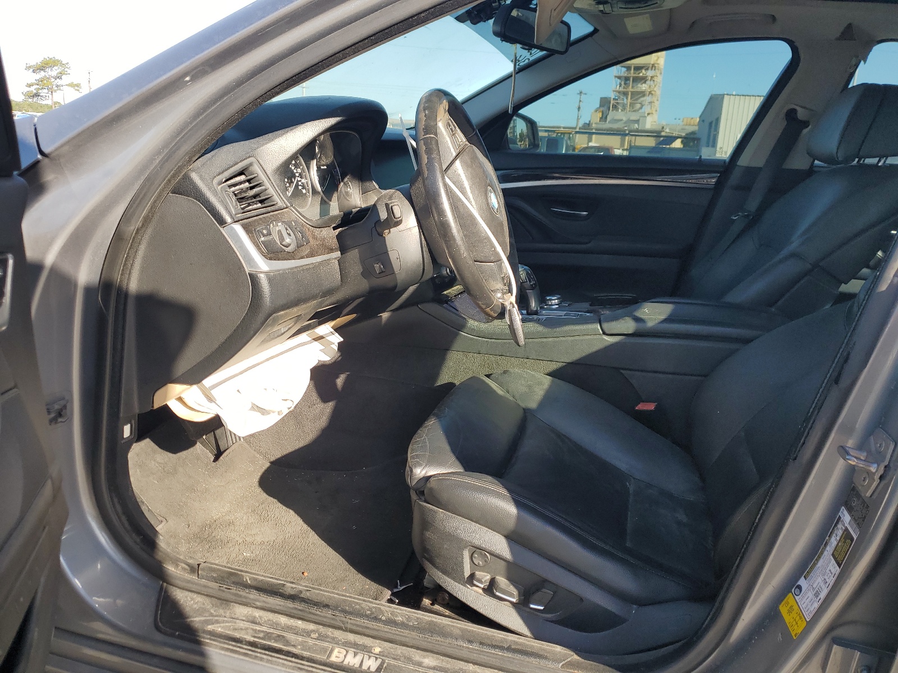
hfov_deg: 67.3
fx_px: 674
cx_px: 449
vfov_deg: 53.1
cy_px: 336
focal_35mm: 26
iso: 50
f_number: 1.5
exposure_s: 1/769
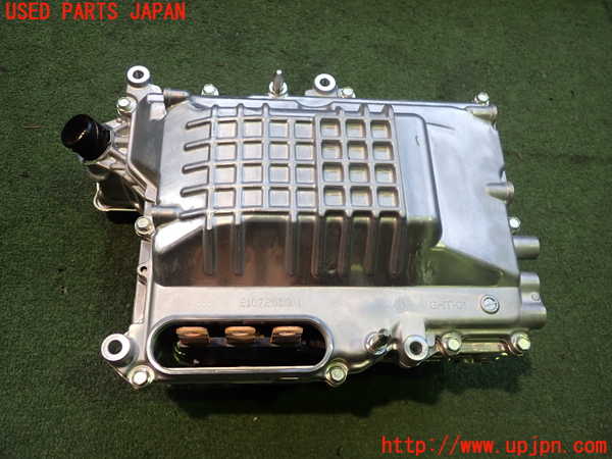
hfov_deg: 60.0
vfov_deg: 46.8
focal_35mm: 30
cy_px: 230
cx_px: 306
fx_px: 530
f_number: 2.3
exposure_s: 1/40
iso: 200
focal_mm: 5.4
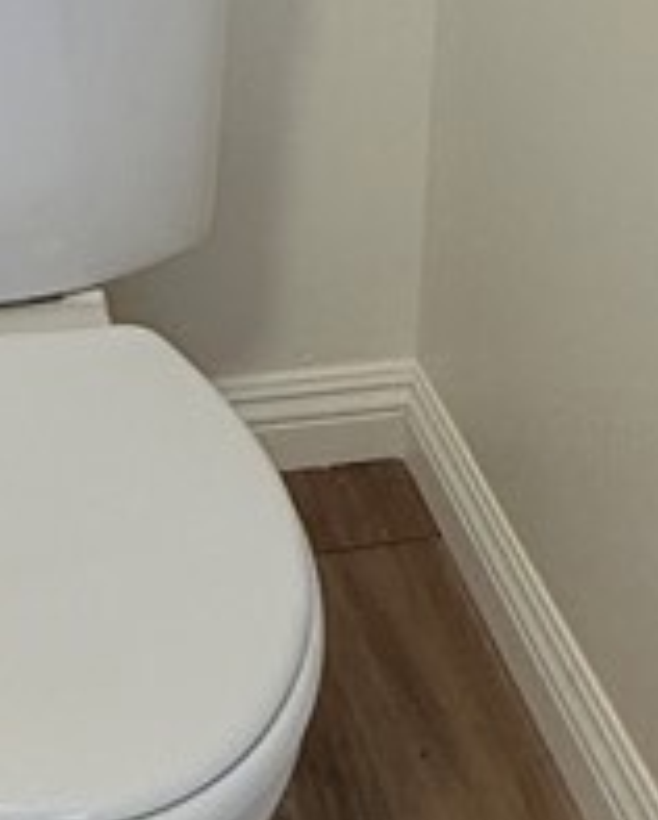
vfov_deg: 22.1
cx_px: 87
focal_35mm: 71
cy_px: -412
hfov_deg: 21.2
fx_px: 1726
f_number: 2.2
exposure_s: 1/120
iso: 200
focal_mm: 2.22
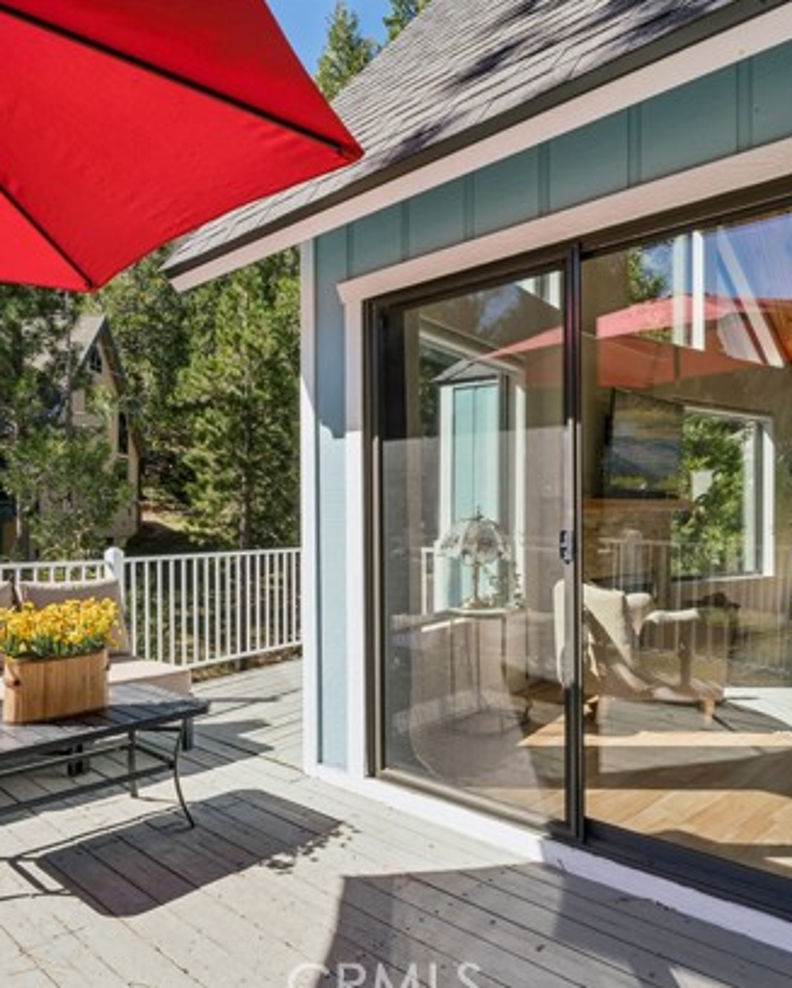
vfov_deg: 66.5
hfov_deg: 54.7
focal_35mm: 26
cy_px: 504
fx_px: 753
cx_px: 286
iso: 100
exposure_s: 1/20
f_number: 22
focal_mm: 17.5
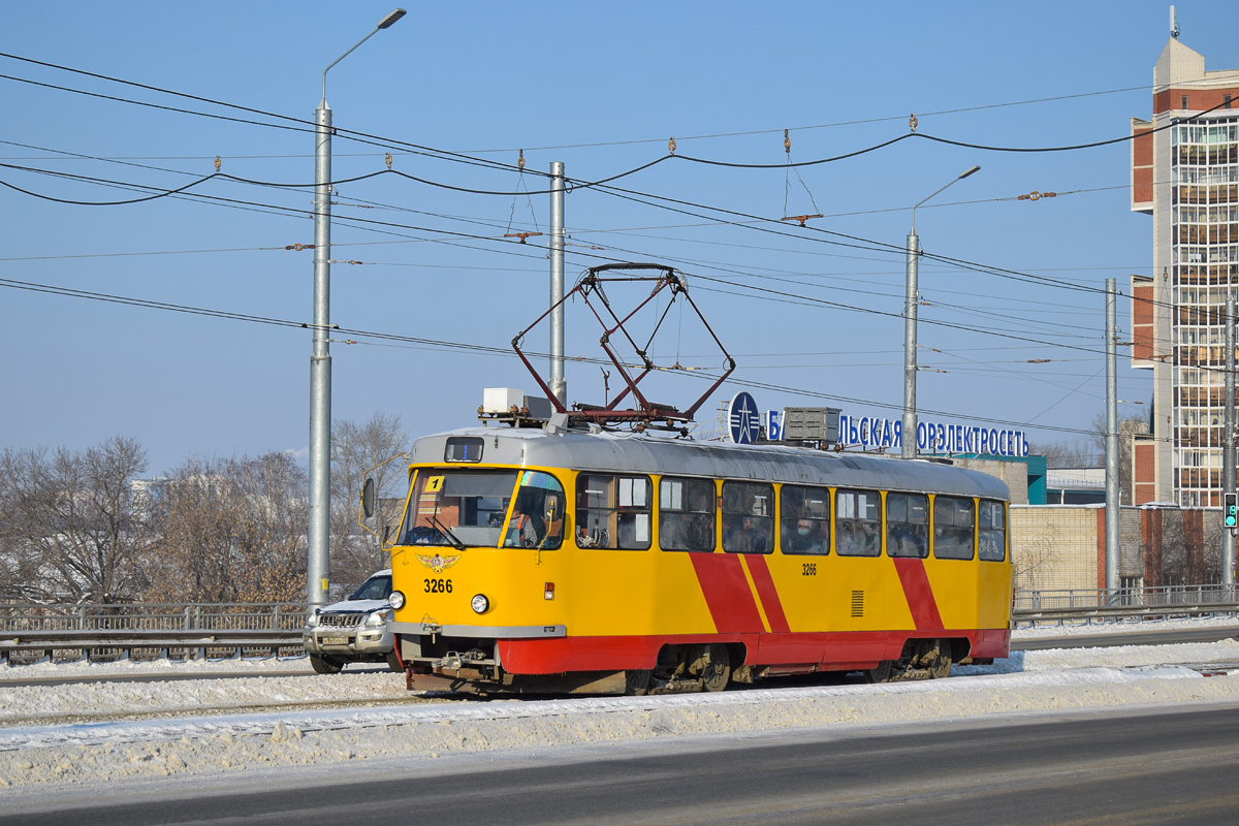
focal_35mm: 82
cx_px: 620
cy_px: 413
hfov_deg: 24.6
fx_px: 2839
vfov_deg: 16.6
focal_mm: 55
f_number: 6.3
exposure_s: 1/640
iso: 100
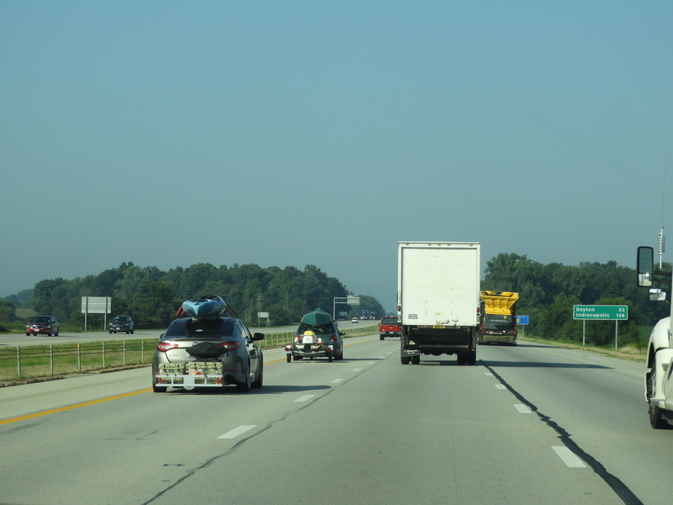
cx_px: 336
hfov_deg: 17.1
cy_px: 252
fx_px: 2236
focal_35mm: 115
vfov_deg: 12.9
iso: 100
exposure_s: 1/500
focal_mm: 20.6
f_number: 5
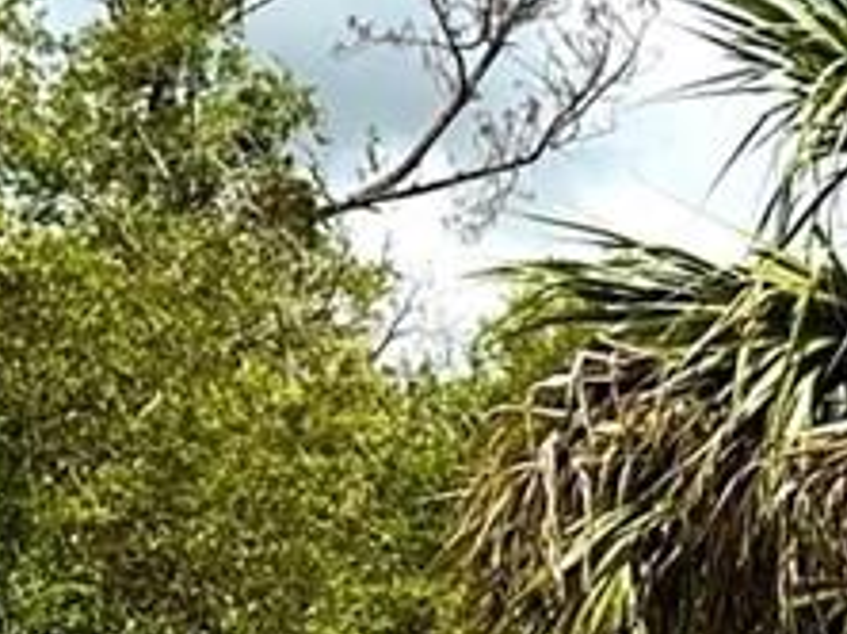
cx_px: 2262
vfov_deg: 8.5
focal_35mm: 173
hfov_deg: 9.6
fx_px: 4228
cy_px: 563
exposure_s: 1/4762
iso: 80
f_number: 1.78
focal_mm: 6.86
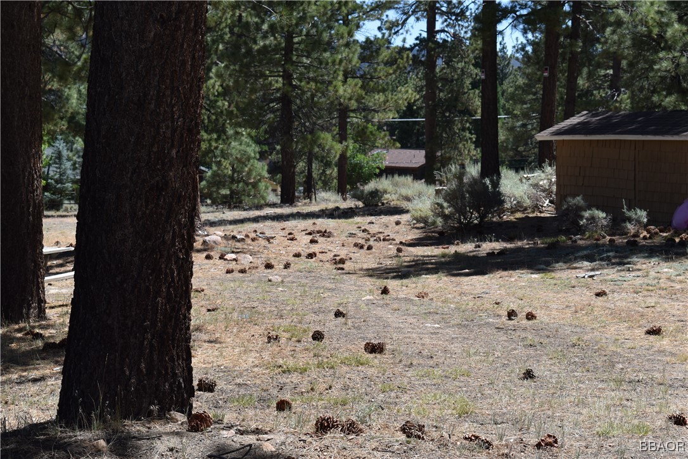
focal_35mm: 82
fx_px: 1577
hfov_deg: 24.6
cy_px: 230
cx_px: 344
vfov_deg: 16.6
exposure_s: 1/250
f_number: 8
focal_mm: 55
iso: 125
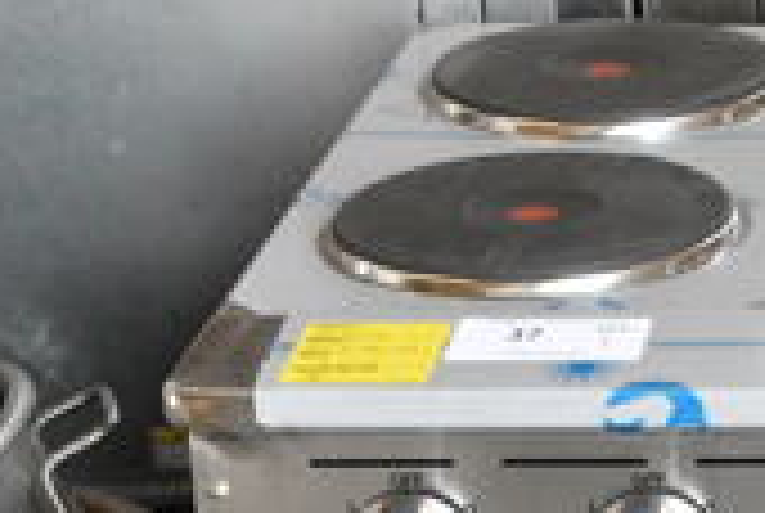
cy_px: 760
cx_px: 1102
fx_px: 3316
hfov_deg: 12.6
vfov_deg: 8.6
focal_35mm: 156
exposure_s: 1/320
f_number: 9
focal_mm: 29
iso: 6400
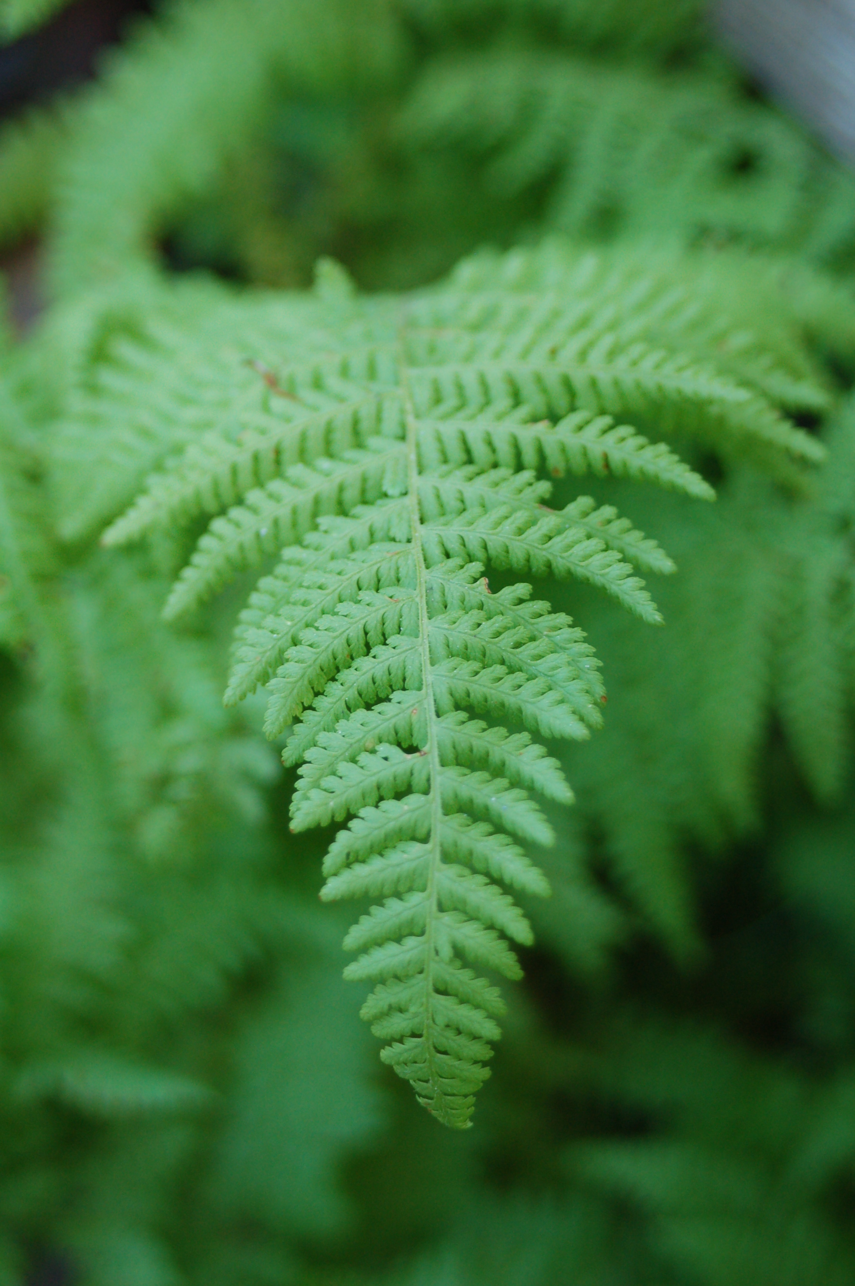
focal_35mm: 90
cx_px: 428
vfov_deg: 22.6
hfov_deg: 15.2
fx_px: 3212
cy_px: 643
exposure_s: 1/125
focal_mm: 60
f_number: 4.2
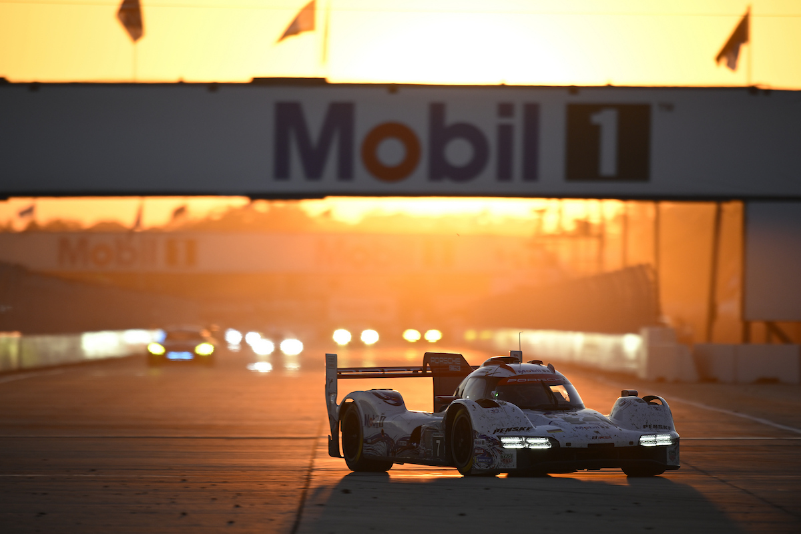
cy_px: 267
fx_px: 11124
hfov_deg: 4.1
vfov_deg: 2.7
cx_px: 400
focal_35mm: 500
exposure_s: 1/400
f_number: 4
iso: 400
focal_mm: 500
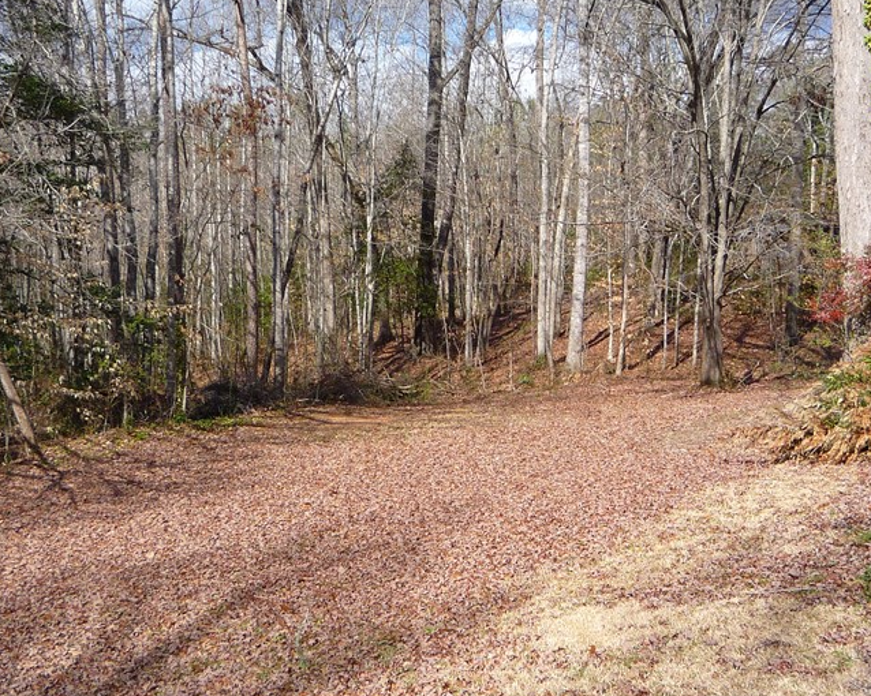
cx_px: 513
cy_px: 449
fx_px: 1211
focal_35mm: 47
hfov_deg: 39.4
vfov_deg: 31.9
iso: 100
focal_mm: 5.2
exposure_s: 1/400
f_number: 4.5
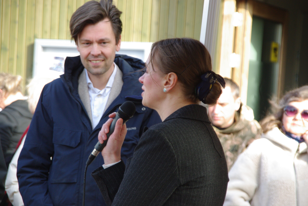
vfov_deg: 9.9
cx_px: 154
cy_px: 103
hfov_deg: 14.7
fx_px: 1191
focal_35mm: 139
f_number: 5.6
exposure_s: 1/180
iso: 400
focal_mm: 93
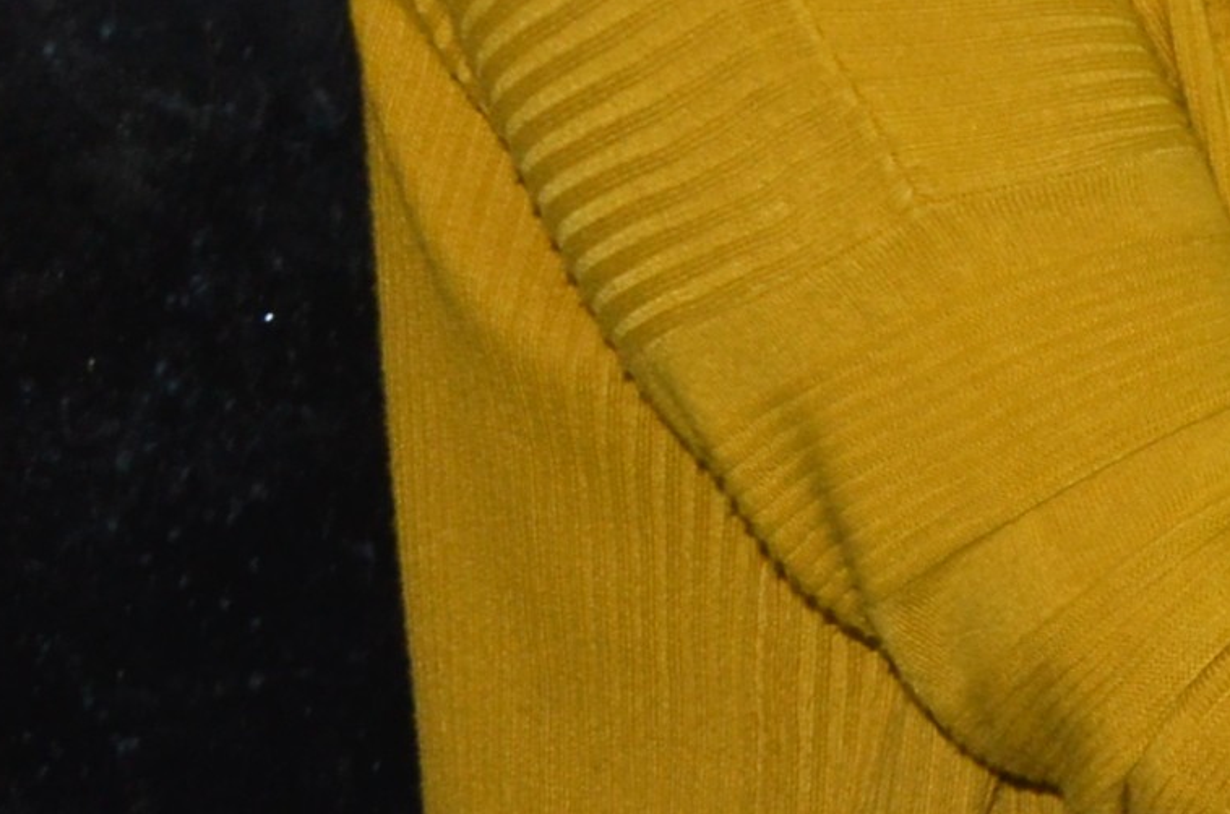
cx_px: 2406
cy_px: -29
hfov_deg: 11.6
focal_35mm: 161
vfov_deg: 8.4
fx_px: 5489
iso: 800
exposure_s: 1/60
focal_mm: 22
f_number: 3.8
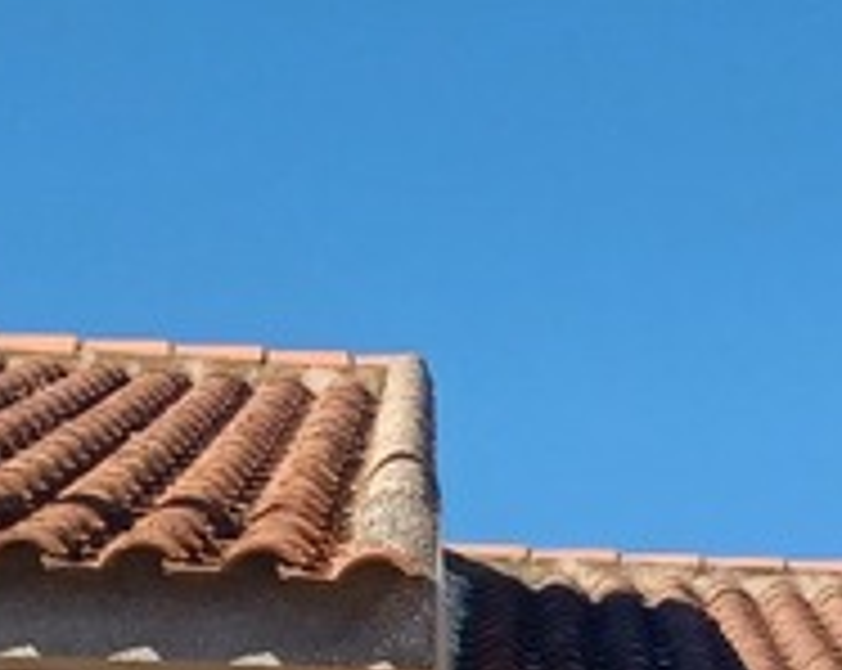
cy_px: 1104
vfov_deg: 8.8
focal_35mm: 170
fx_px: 4230
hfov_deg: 11.1
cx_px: 1058
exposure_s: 1/513
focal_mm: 4.6
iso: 32
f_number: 1.8
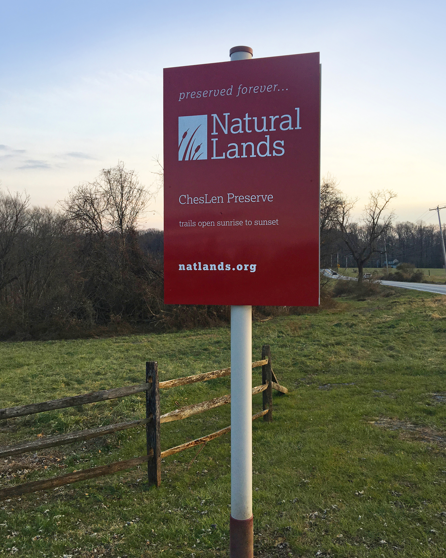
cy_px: 276
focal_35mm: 31
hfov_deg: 47.1
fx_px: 512
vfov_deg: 57.2
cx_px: 224
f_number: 2.2
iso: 25
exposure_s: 1/262
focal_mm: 4.15
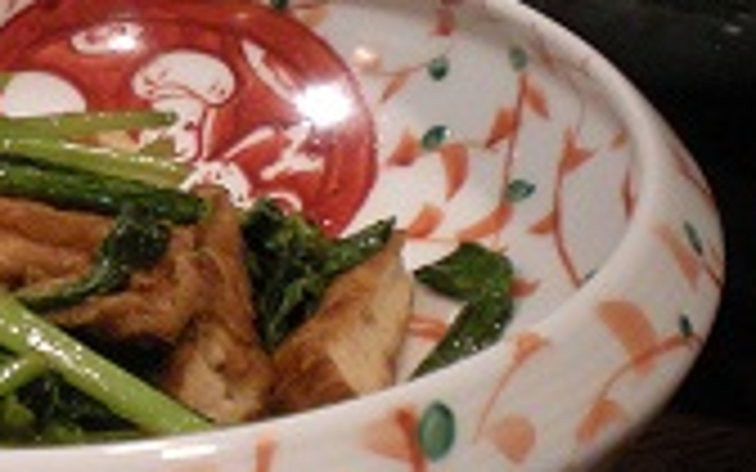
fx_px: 1896
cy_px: 126
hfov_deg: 21.6
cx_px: -22
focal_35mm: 92
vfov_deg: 14.2
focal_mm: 6.3
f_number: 3.1
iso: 400
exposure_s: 1/12.1
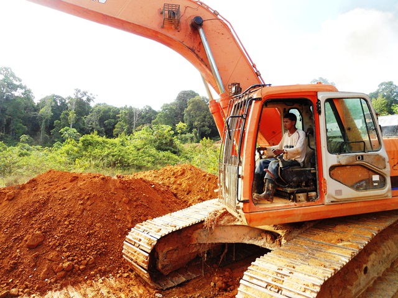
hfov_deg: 67.3
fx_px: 299
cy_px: 149
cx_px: 199
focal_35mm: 26
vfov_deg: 53.1
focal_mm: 4.7
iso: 80
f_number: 2.8
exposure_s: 1/320
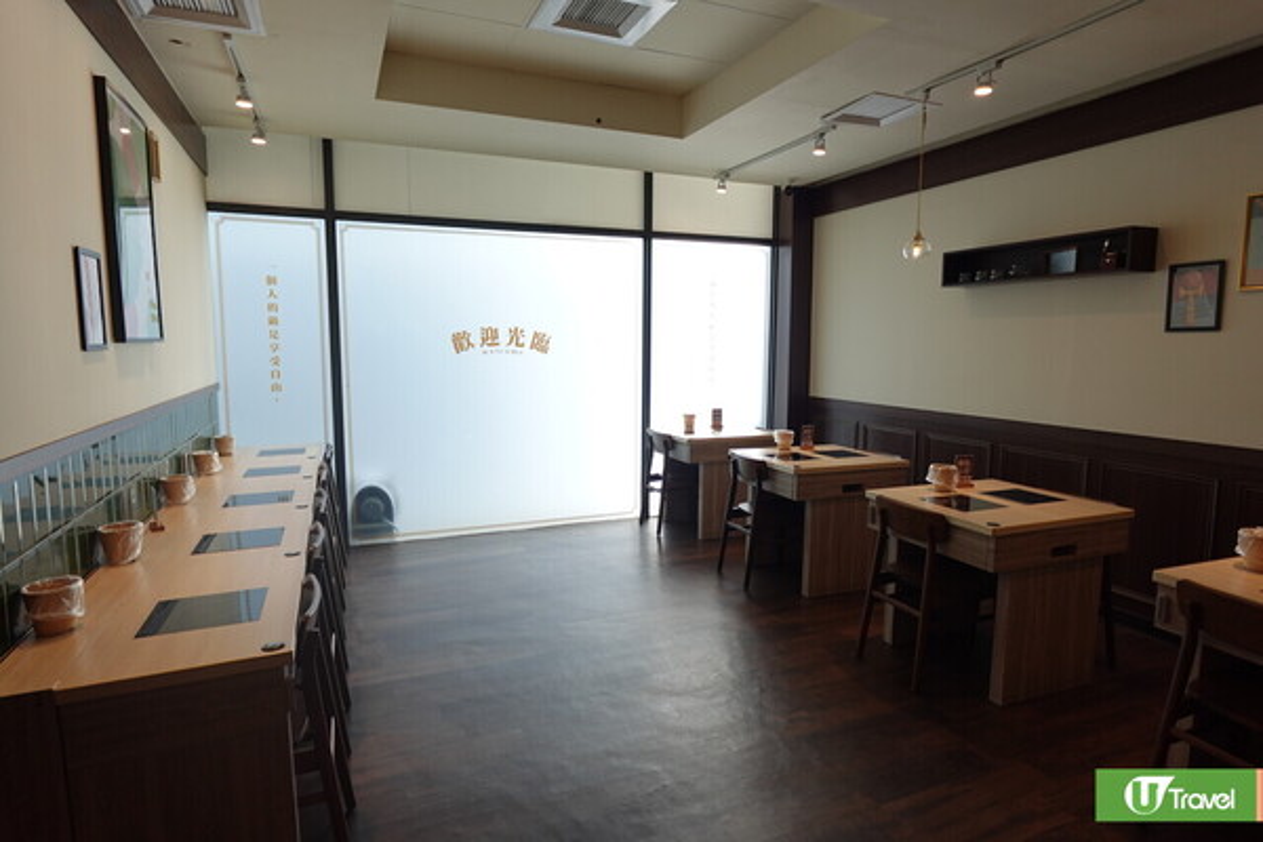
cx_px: 632
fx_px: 702
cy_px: 421
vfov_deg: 61.9
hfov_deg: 84.0
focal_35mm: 20
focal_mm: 7.6
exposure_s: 1/250
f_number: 2
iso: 125
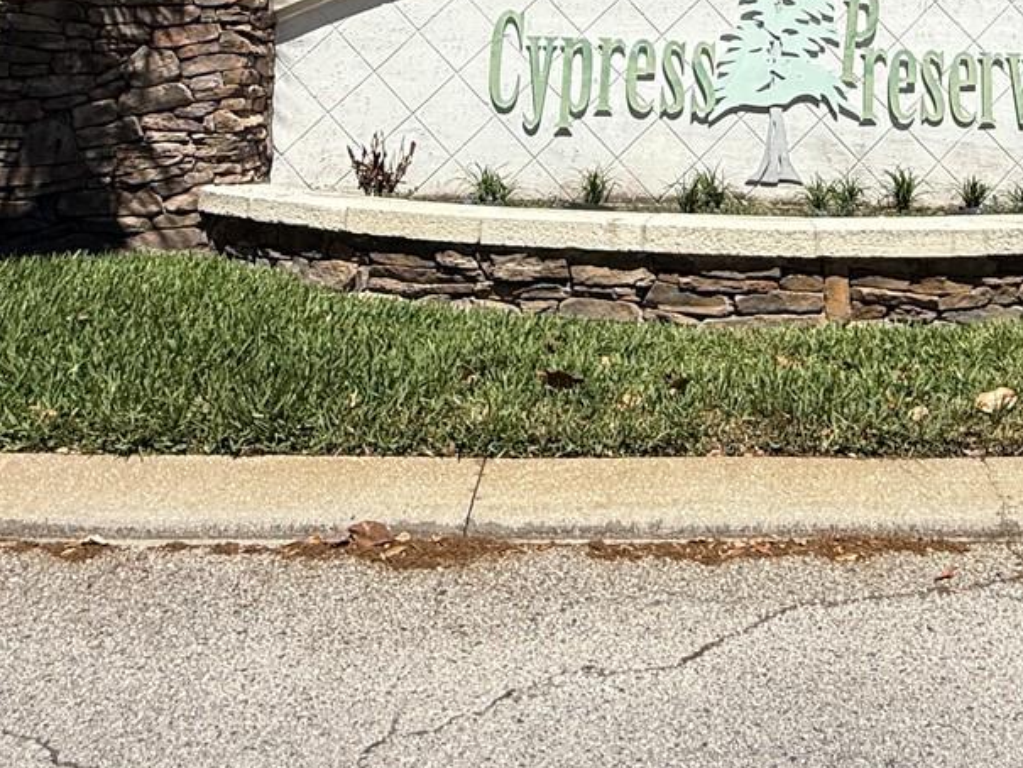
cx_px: 752
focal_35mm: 37
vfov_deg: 32.8
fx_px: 1094
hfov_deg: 48.4
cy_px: -118
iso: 50
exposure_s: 1/3289
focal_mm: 2.22
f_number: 2.2
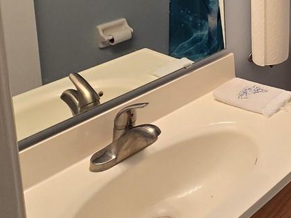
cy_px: -86
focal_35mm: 49
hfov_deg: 28.5
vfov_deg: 24.6
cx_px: 414
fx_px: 412
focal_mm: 2.2
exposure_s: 1/60
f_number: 2.2
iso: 64
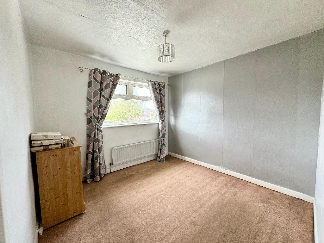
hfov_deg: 102.1
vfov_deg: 85.7
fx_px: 131
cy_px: 122
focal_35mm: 14
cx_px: 162
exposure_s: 1/99
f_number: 2.2
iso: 100
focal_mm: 2.22
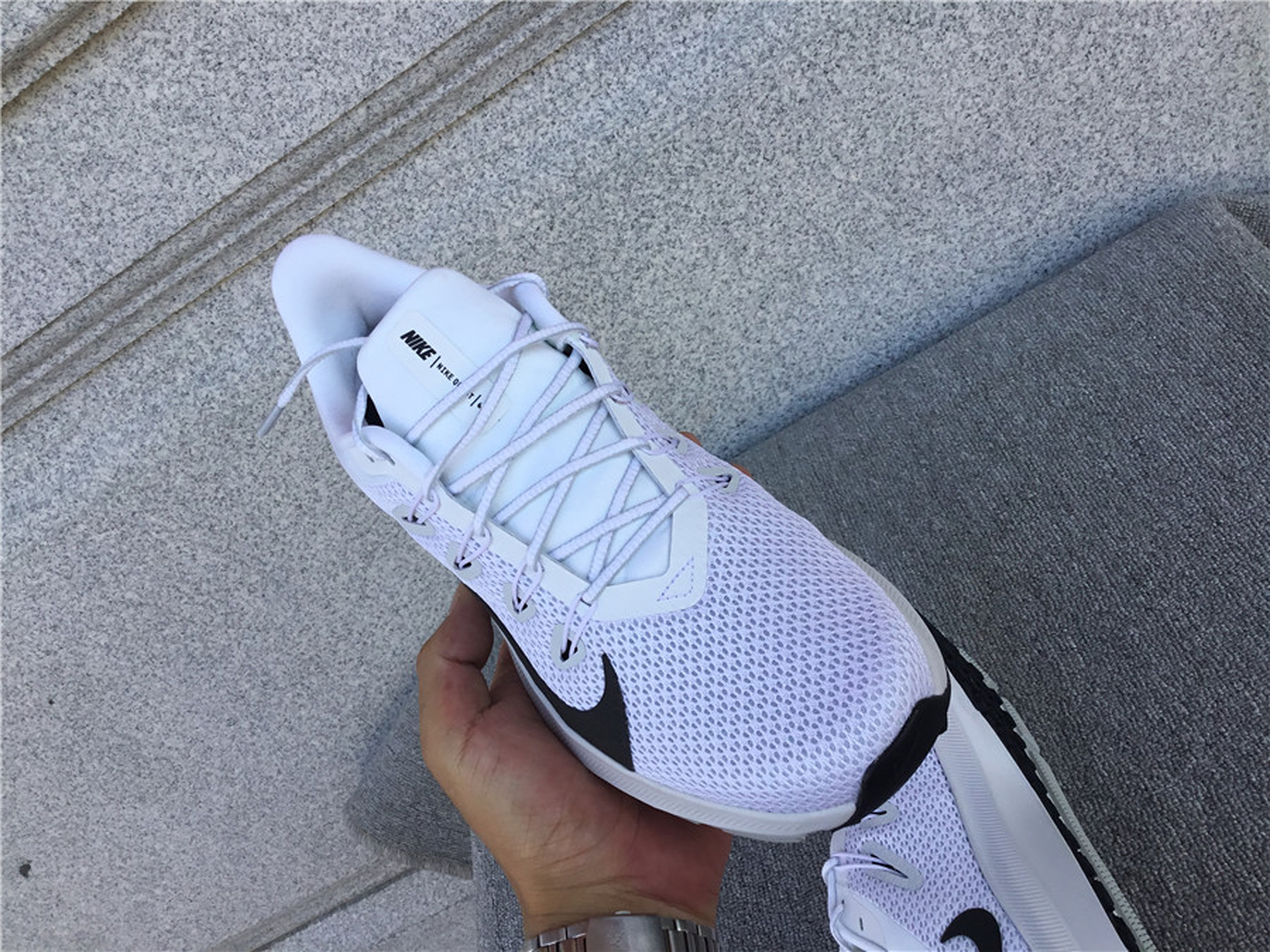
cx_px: 635
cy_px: 476
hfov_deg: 58.4
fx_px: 1137
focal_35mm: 31
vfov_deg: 45.4
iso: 25
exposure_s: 1/255
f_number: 2.4
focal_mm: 3.3
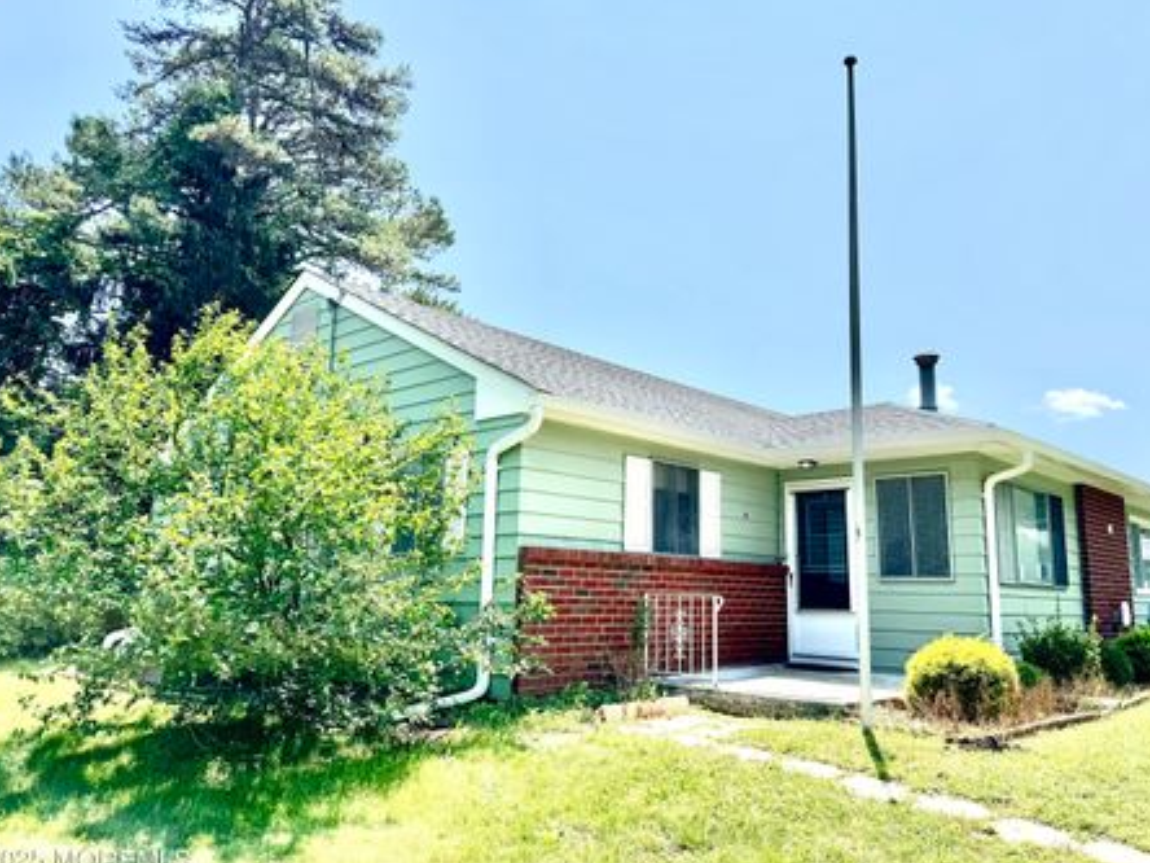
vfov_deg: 51.3
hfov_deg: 65.3
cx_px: 611
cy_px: 419
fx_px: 897
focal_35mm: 27
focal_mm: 6.76
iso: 80
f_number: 1.78
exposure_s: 1/5348
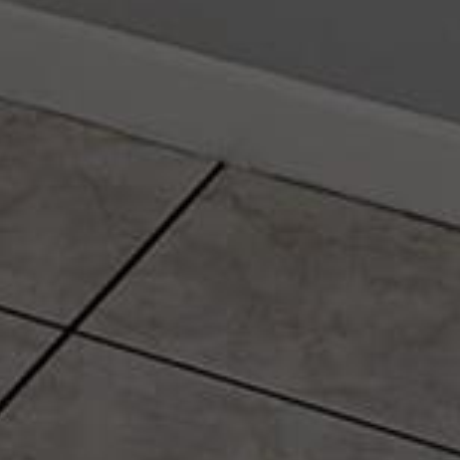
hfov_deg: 7.7
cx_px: -355
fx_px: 3308
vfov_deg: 7.6
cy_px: -484
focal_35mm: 220
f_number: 1.85
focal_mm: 6.81
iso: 73
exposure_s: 1/122
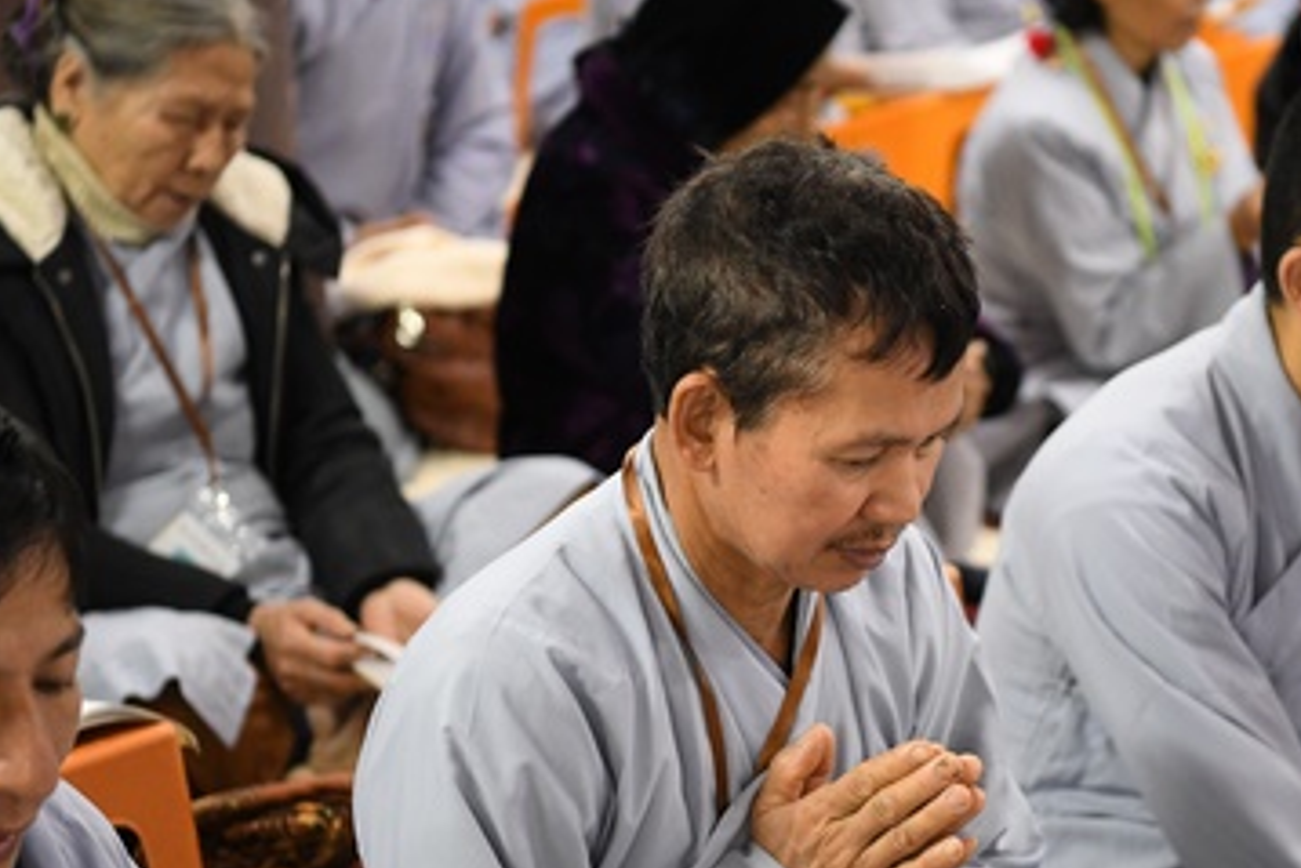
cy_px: 579
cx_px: 945
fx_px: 4591
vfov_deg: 10.8
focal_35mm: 127
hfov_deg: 16.1
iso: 4000
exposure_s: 1/100
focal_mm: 70
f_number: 2.8
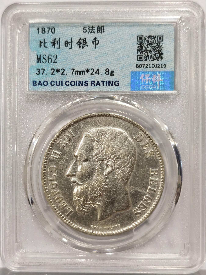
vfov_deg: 35.5
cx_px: 103
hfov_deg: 27.0
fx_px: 428
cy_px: 138
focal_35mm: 54
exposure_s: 1/100
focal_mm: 5.56
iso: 100
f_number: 16
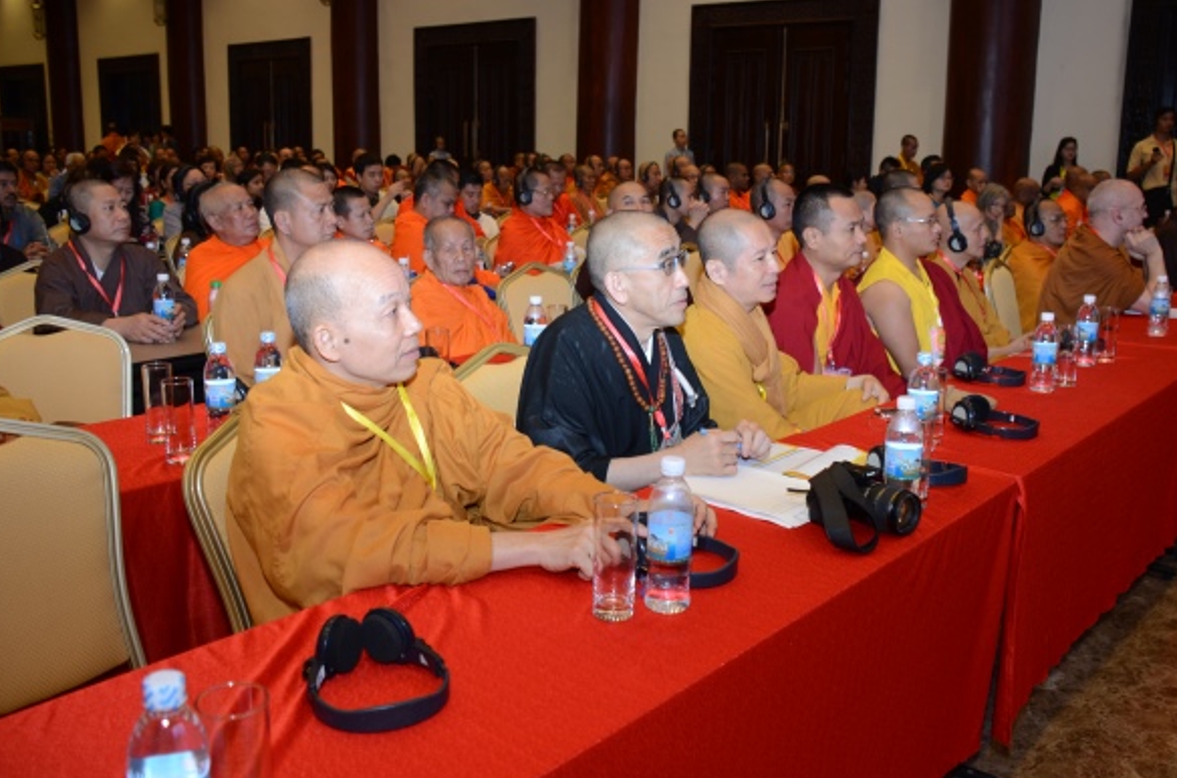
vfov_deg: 38.1
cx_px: 621
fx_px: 1126
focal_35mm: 35
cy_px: 362
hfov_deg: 55.1
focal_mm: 21
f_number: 3.8
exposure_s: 1/60
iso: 500
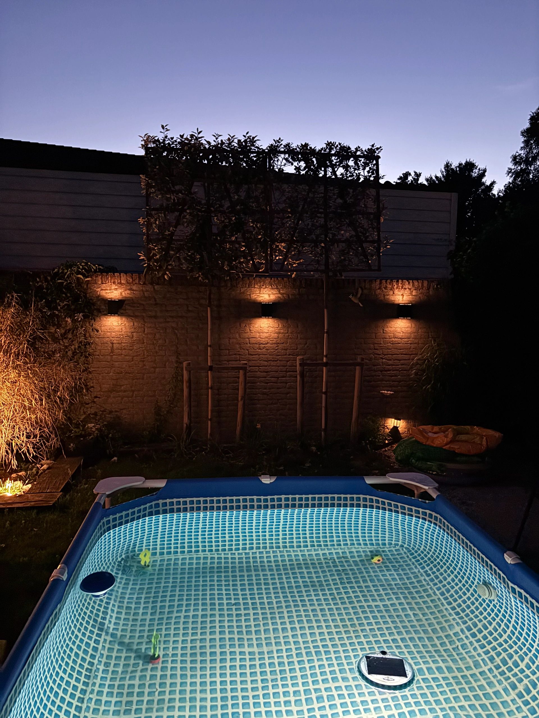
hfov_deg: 53.1
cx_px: 270
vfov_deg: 67.3
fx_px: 540
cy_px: 359
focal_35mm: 26
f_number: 1.6
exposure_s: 1/26
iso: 1250
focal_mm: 5.96
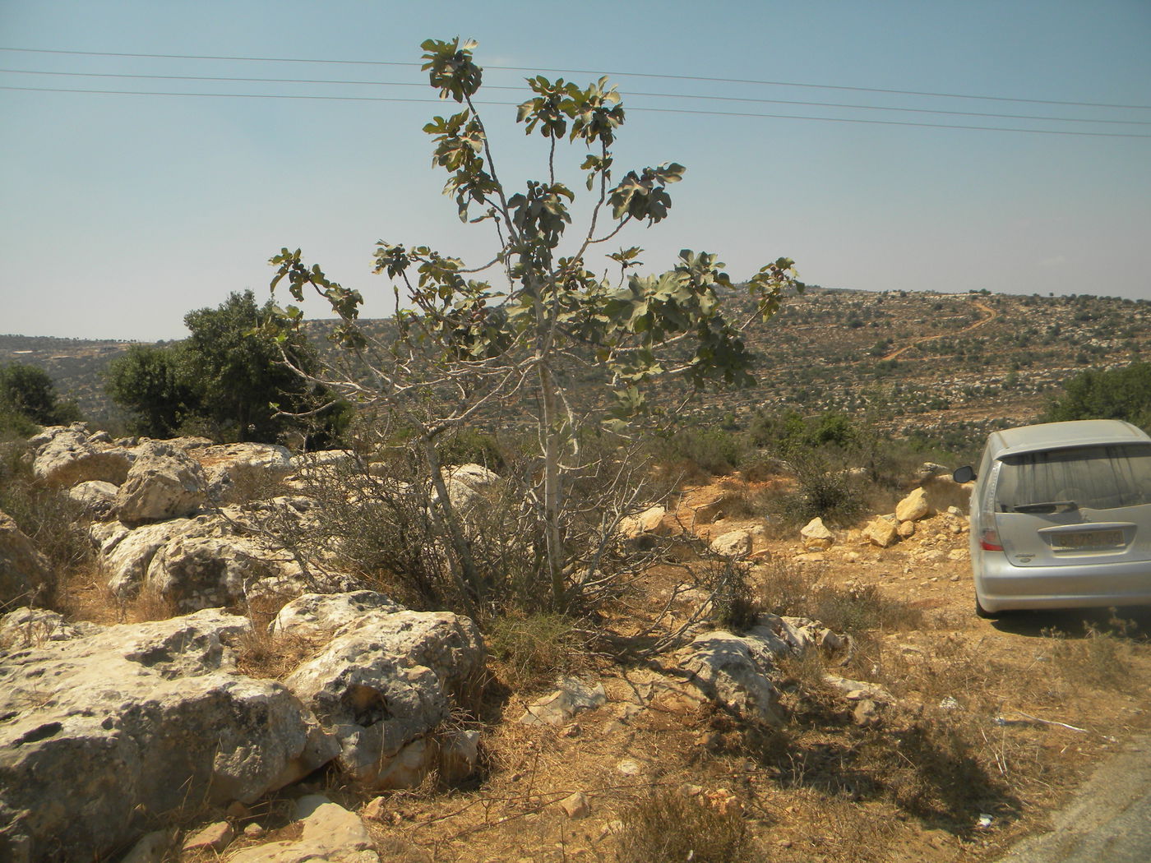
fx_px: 931
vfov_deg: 49.7
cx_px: 576
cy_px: 432
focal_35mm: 28
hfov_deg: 63.4
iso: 80
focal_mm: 5
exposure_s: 1/407
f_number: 7
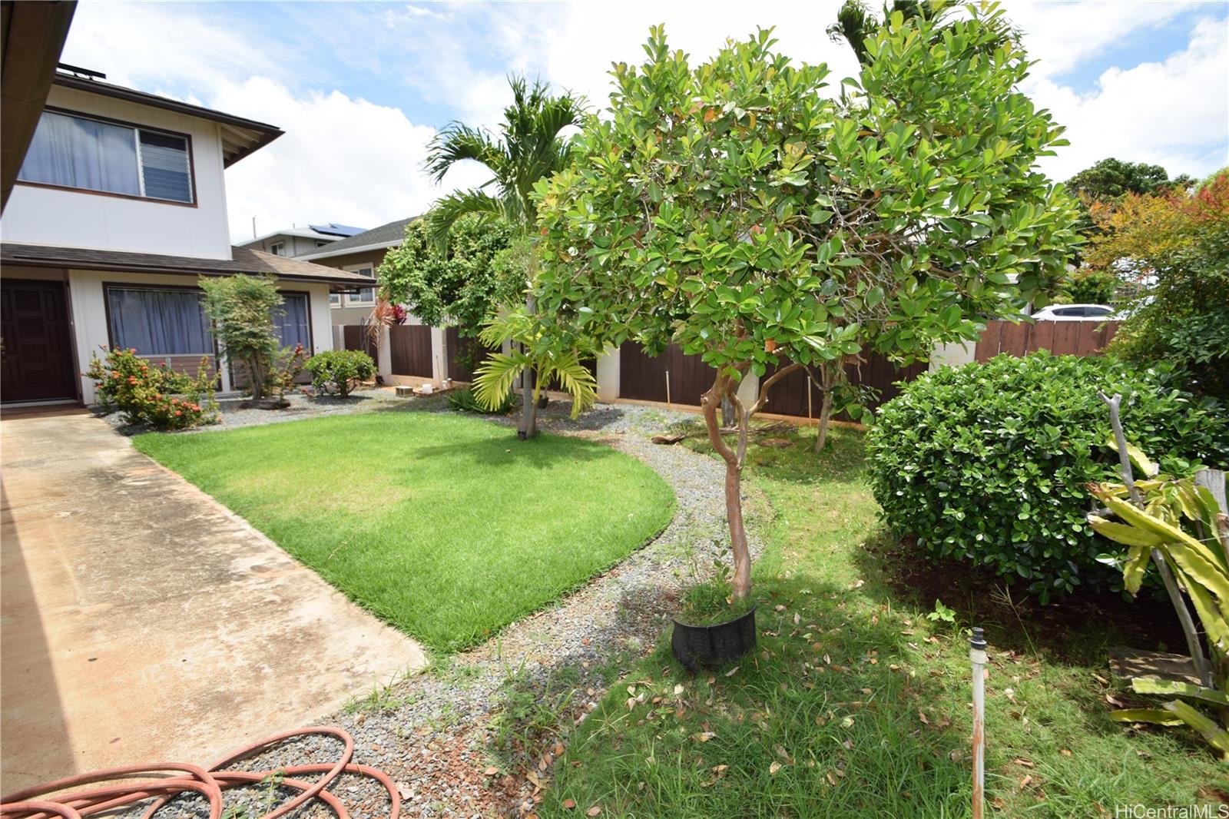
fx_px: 512
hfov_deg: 100.4
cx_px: 614
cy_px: 410
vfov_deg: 77.3
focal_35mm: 15
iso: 100
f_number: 8
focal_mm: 10
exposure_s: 1/200
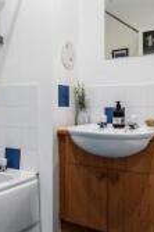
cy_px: 120
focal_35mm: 40
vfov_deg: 48.5
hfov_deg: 33.0
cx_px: 49
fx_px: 257
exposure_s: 1/10
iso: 640
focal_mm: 14
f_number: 8
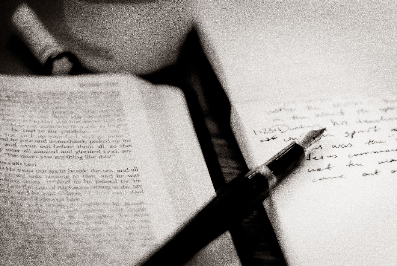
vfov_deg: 16.5
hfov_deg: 24.5
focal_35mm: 83
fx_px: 916
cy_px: 139
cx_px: 195
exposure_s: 1/400
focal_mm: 50
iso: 200
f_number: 1.8
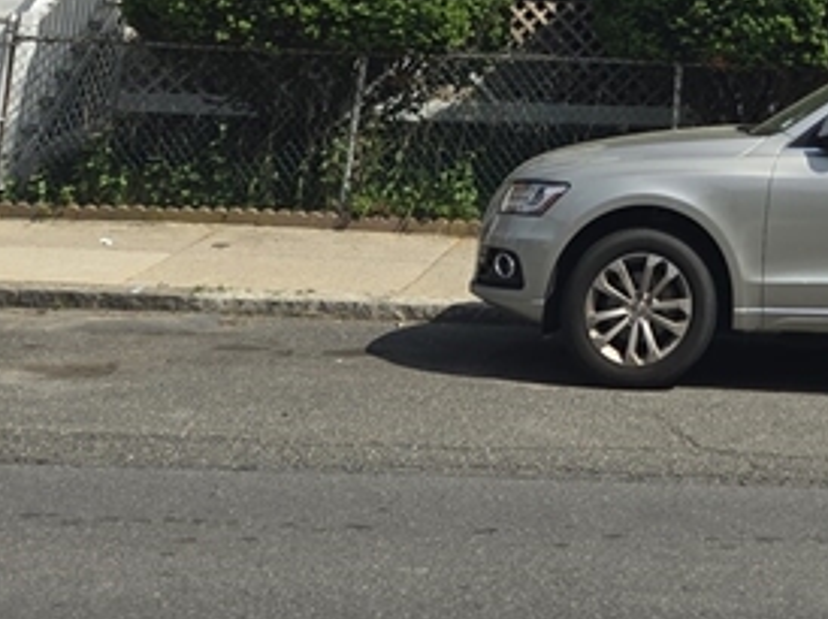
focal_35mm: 86
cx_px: 1088
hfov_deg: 20.7
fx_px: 2055
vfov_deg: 15.0
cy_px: -477
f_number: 1.8
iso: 25
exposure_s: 1/2192
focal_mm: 5.4
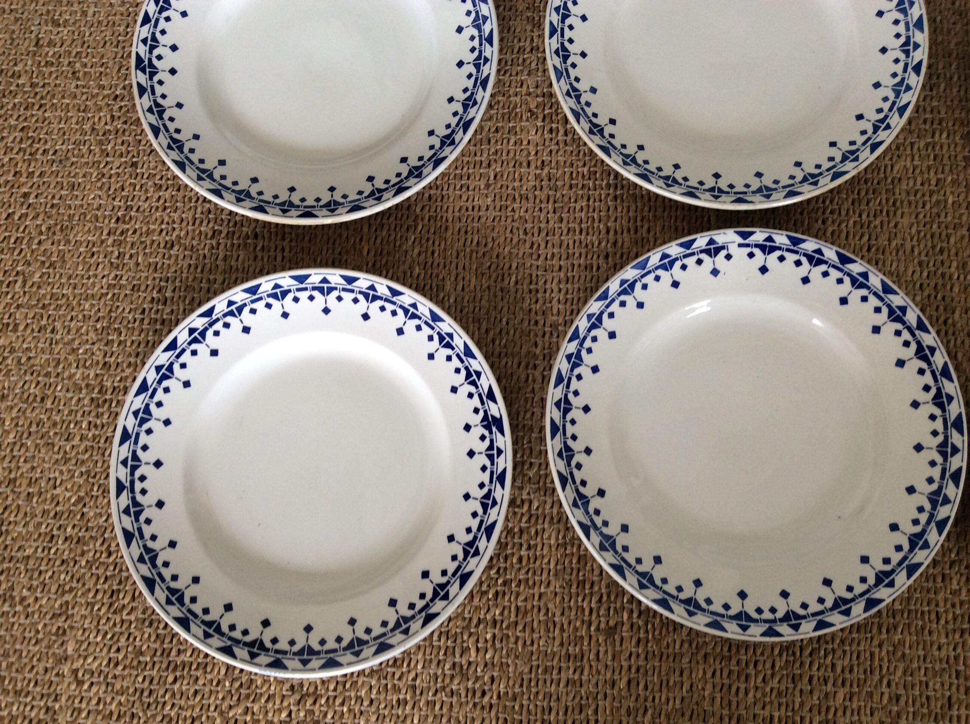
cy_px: 362
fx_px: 895
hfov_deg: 56.9
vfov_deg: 44.1
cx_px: 485
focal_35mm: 32
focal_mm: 3.3
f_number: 2.4
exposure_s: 1/25
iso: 64
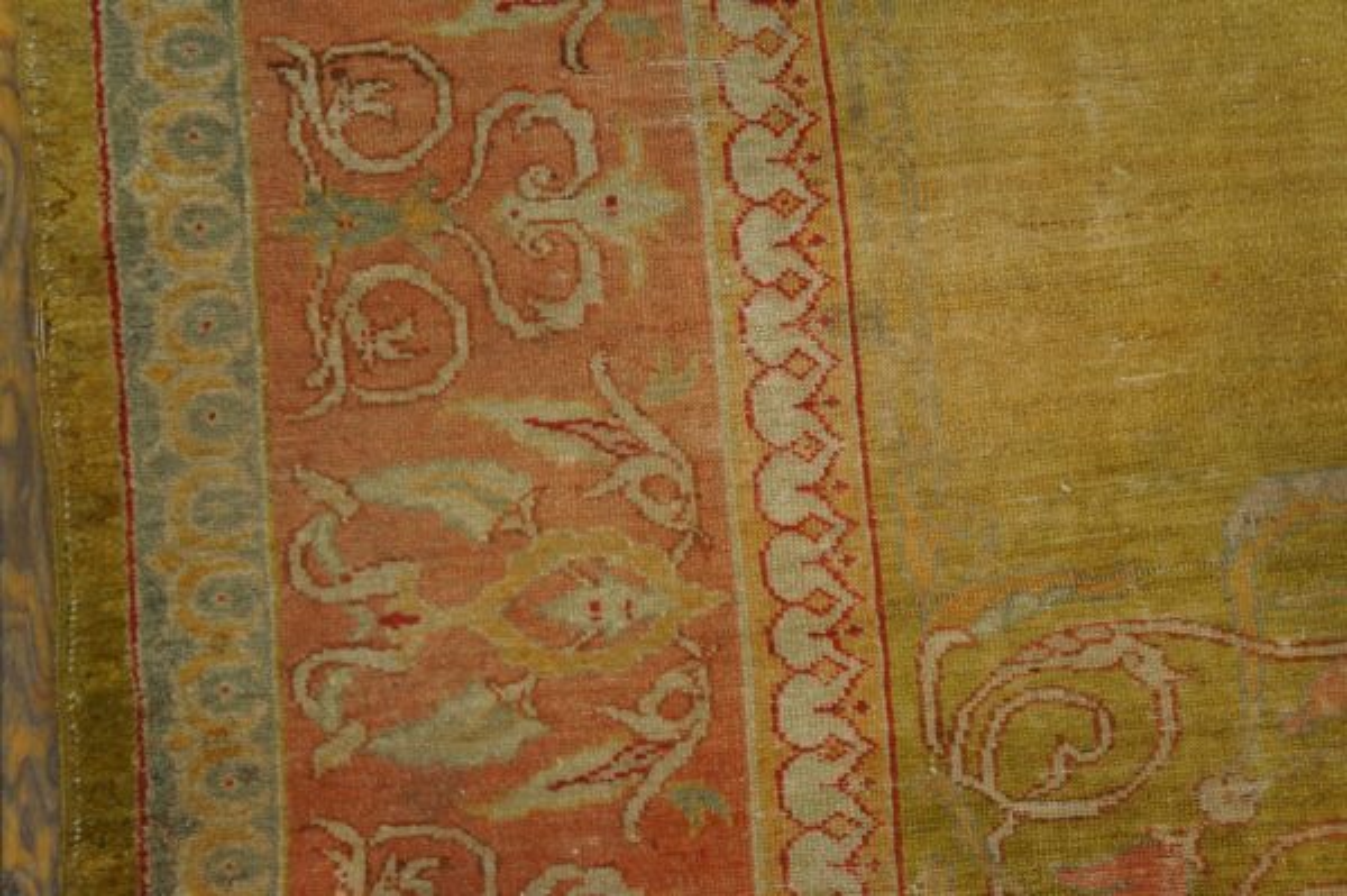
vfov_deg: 36.8
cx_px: 674
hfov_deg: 53.2
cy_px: 448
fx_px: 1346
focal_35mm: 36
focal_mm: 24
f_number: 4
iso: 800
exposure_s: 1/60
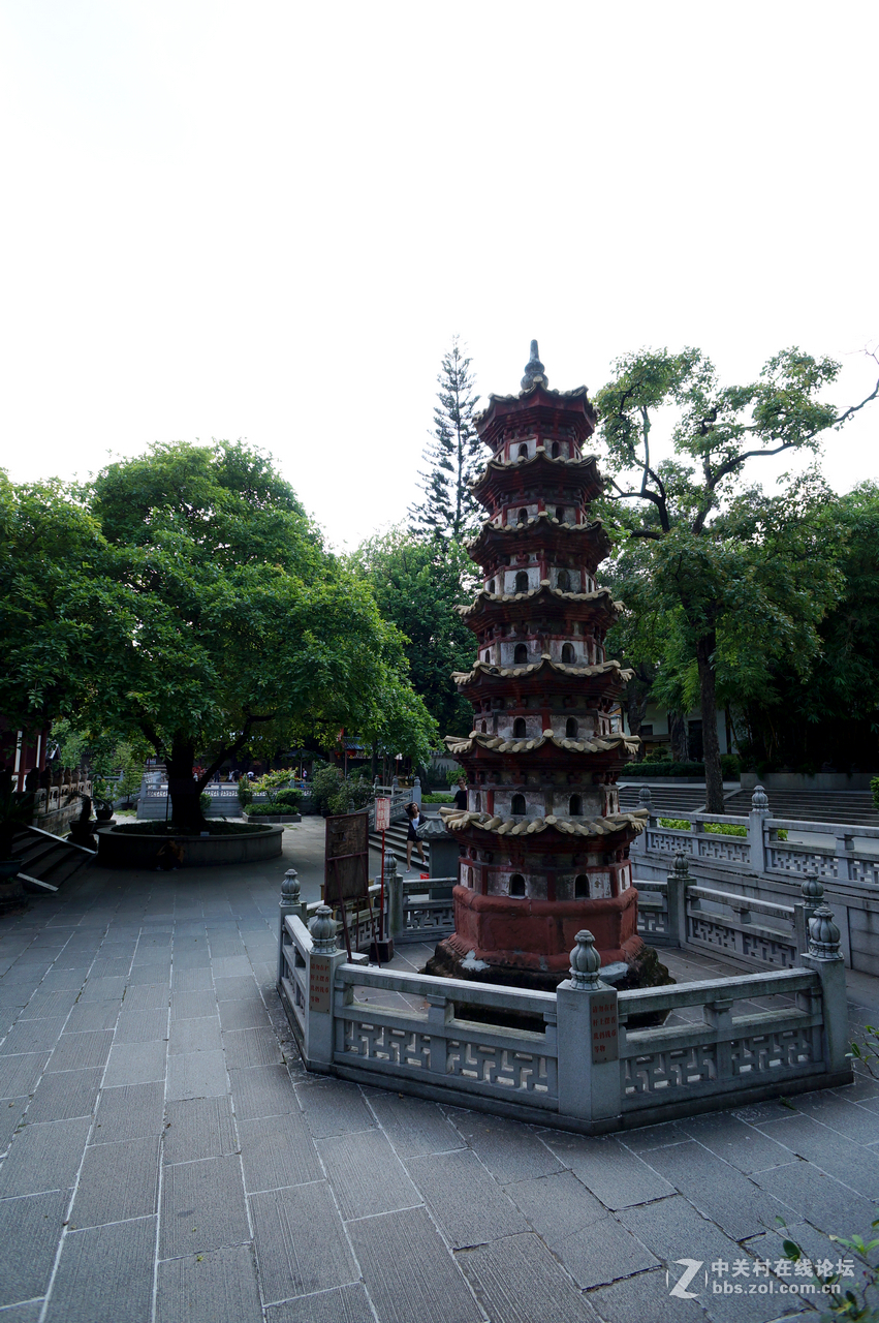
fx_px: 881
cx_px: 440
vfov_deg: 73.8
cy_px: 662
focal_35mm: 24
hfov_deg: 53.0
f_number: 7.1
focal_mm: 16
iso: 200
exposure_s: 1/200
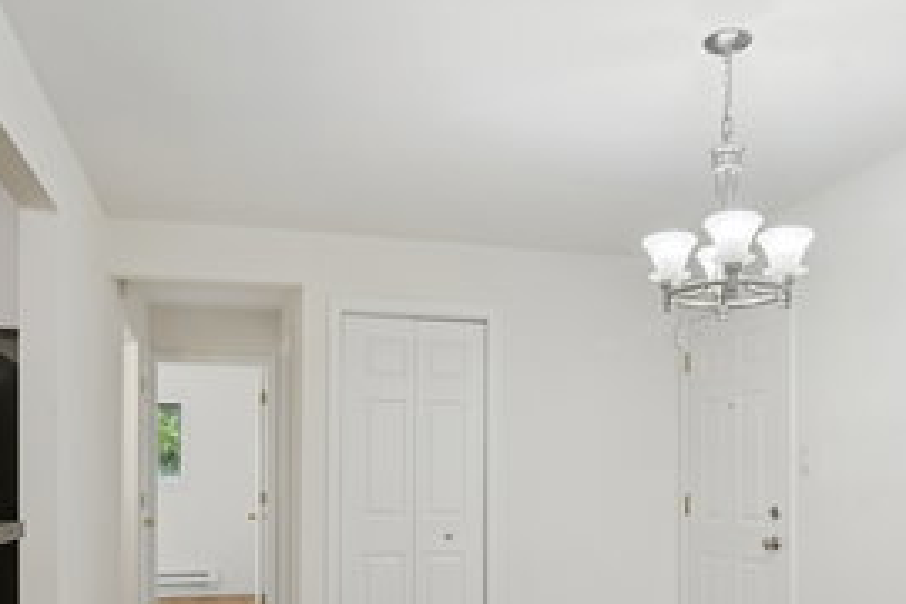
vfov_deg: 39.3
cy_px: 497
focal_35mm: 32
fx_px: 805
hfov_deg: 58.5
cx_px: 513
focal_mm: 12
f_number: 8
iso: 200
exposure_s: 1/8
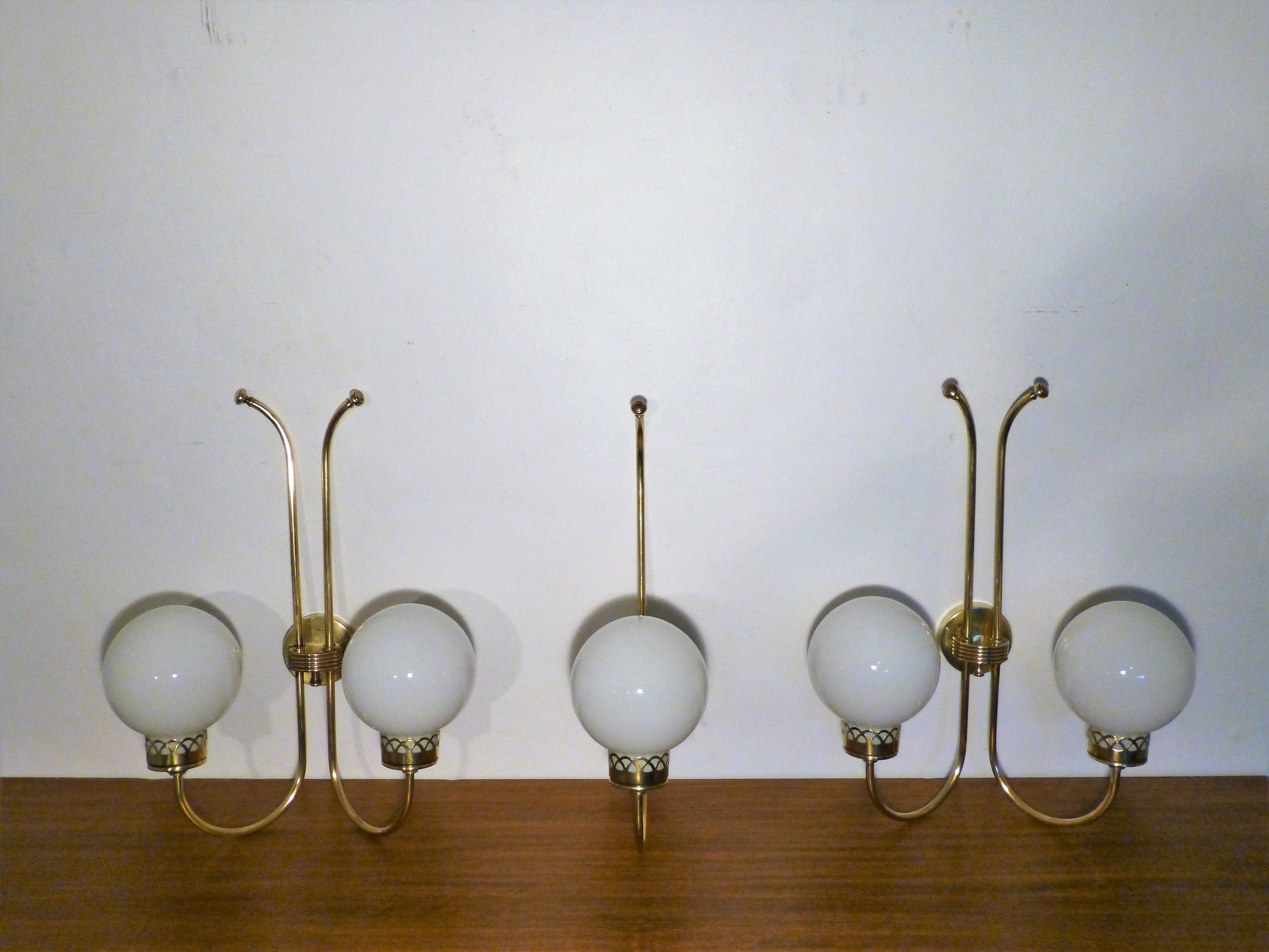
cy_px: 476
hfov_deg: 60.0
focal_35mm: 30
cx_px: 634
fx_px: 1100
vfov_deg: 46.8
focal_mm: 5.4
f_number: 3.6
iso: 400
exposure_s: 1/250
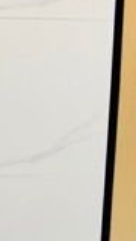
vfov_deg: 20.7
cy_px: -23
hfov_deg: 8.7
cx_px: 479
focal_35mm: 98
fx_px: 625
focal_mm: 2.22
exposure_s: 1/58
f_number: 2.2
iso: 320
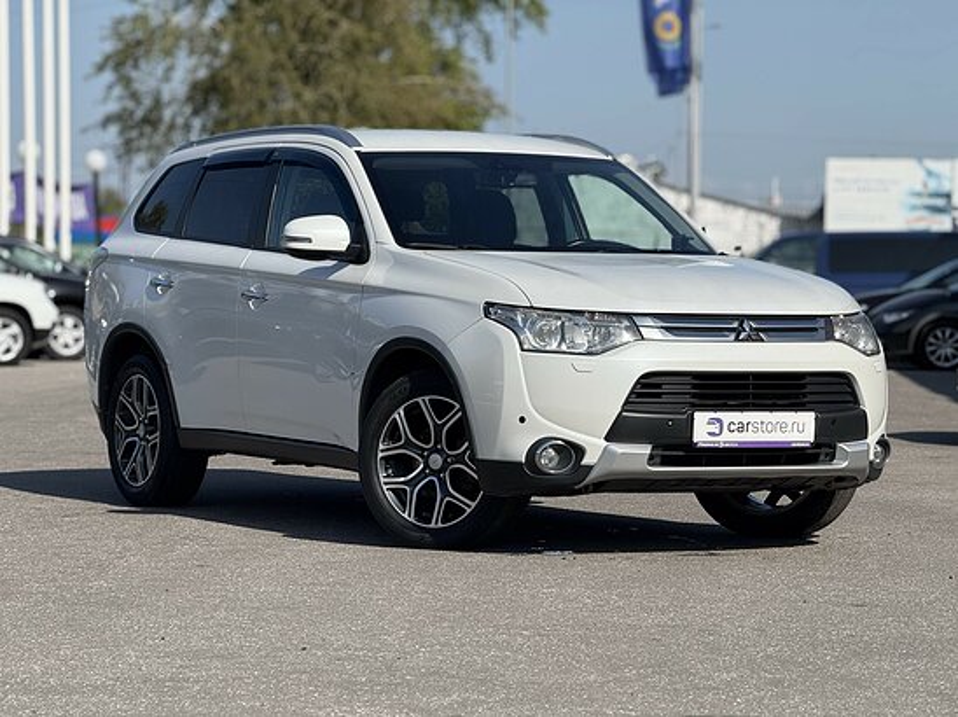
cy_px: 358
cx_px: 479
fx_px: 3318
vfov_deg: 12.3
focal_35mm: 120
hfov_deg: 16.4
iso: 50
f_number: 2.8
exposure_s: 1/2083
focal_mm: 15.66
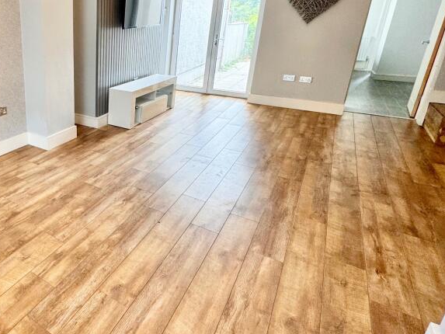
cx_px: 63
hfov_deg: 61.0
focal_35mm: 25
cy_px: 124
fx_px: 321
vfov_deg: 54.2
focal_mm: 2.22
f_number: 2.2
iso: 125
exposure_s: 1/100
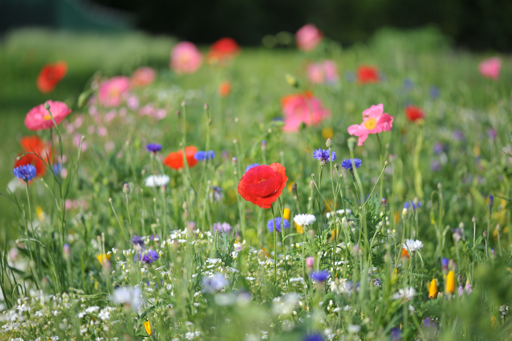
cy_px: 170
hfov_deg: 19.5
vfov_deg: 13.0
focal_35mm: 105
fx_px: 1492
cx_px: 256
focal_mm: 105
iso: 500
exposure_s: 1/6400
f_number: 3
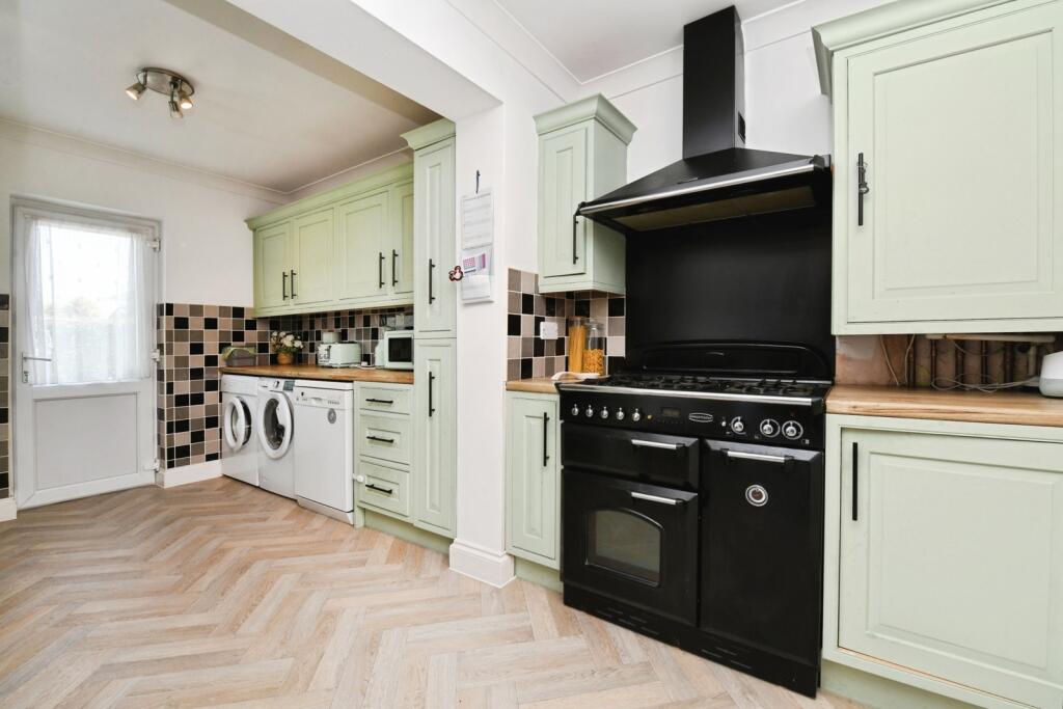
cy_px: 354
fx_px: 443
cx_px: 532
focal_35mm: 15
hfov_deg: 100.4
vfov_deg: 77.3
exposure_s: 1/60
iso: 640
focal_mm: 15
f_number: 11
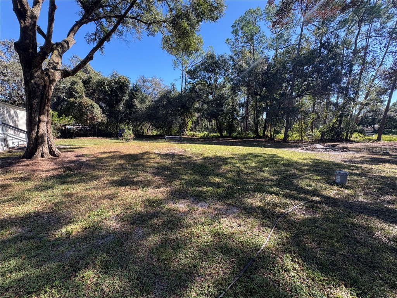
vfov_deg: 85.7
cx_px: 198
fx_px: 161
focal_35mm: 14
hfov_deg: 102.1
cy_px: 149
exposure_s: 1/249
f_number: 2.2
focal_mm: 2.22
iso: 40
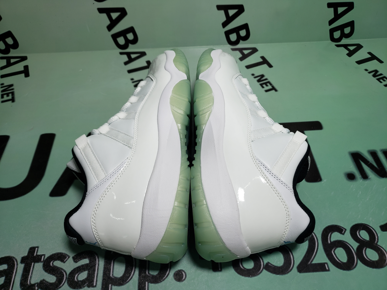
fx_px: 291
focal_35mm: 26
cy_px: 145
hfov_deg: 67.3
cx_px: 194
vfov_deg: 53.1
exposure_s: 1/640
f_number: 1.5
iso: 50
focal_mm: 4.3
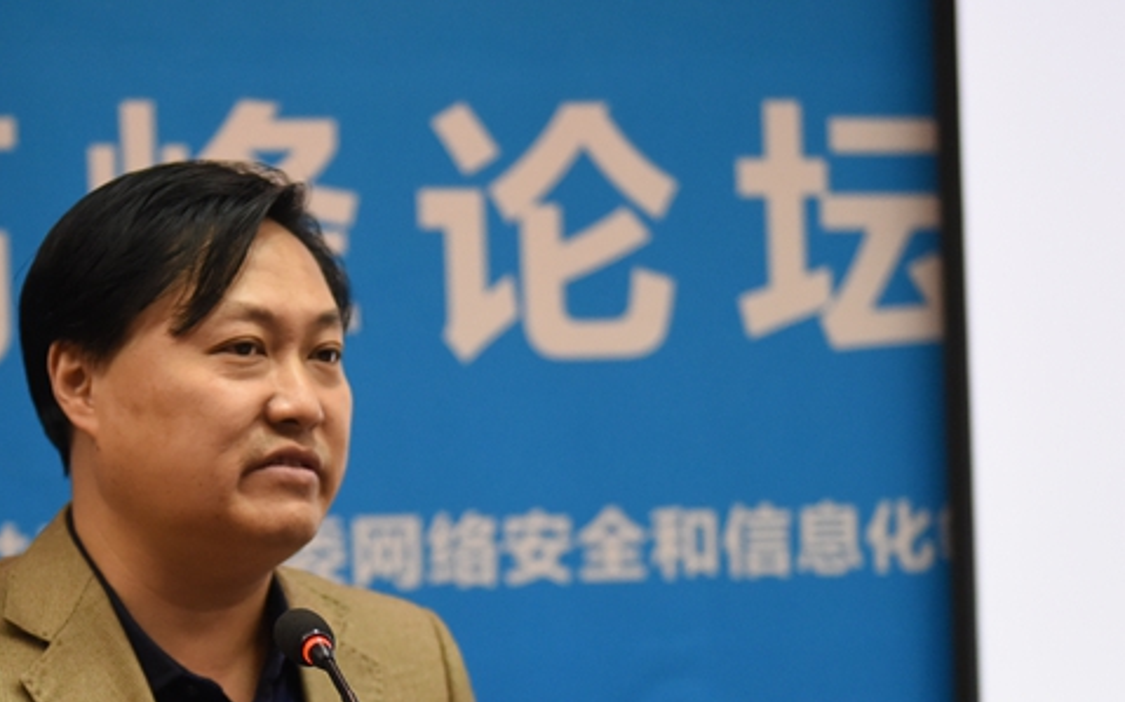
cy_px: 593
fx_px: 3341
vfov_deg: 11.9
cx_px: 430
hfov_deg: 19.1
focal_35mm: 109
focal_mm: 50
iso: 2000
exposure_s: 1/640
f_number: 2.8
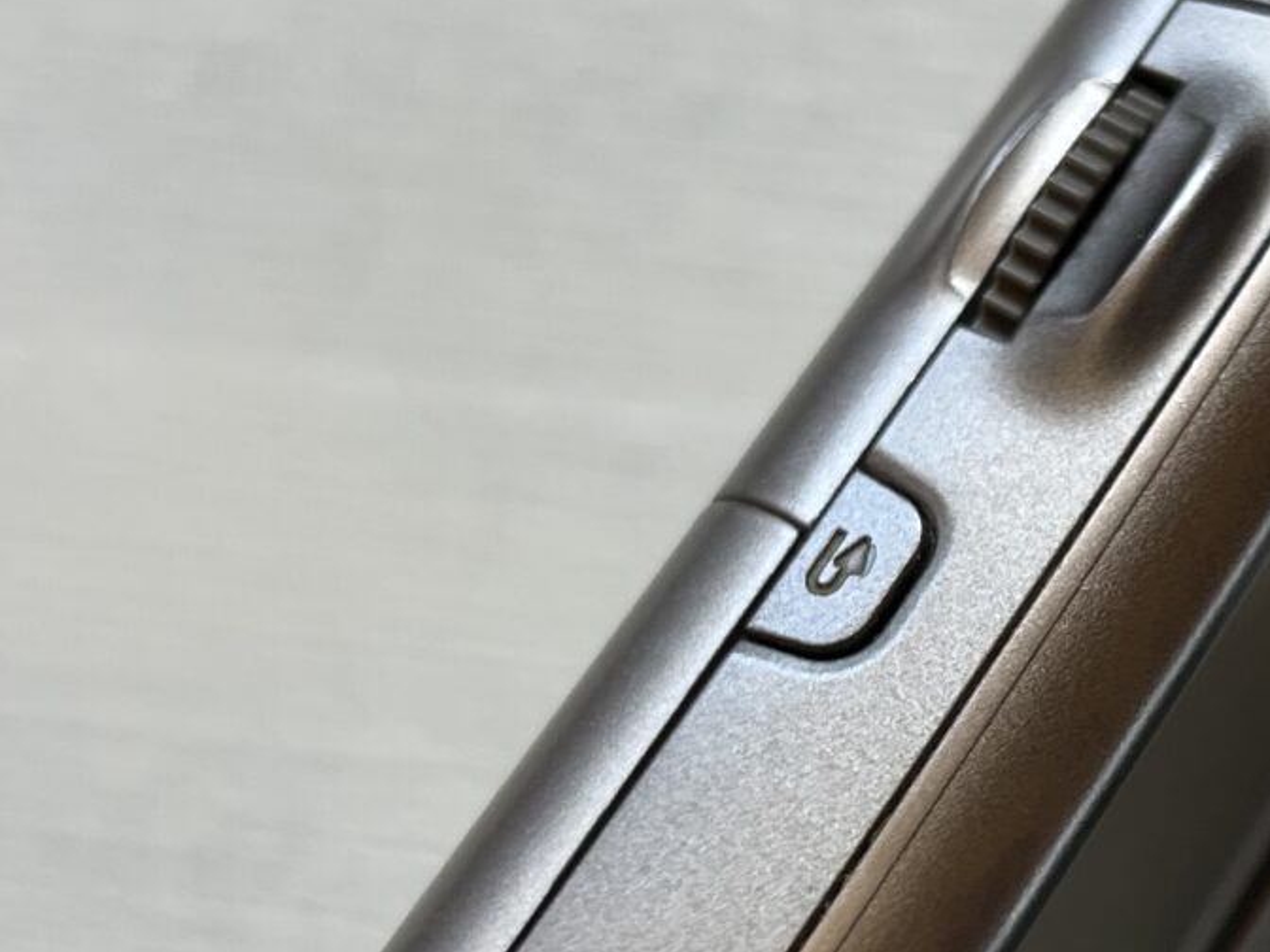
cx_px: 1194
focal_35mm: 99
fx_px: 3632
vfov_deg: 14.9
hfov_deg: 19.4
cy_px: 682
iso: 50
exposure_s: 1/121
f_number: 1.5
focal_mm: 5.7
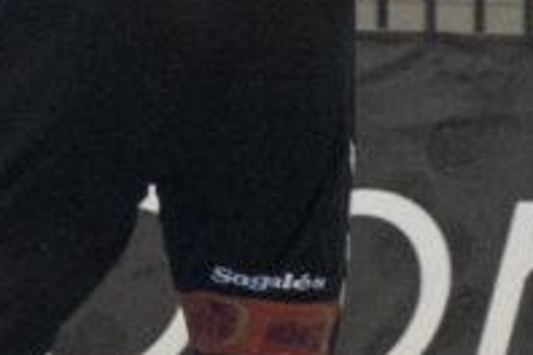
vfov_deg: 2.2
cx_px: -660
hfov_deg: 3.3
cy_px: -284
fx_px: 9208
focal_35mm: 622
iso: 3200
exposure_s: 1/640
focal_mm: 80
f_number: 6.3
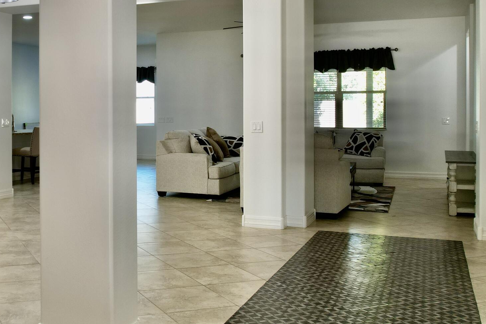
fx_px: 607
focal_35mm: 45
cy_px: 111
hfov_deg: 42.2
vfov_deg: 29.7
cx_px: 116
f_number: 2.8
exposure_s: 1/30
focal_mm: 8.38
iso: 100
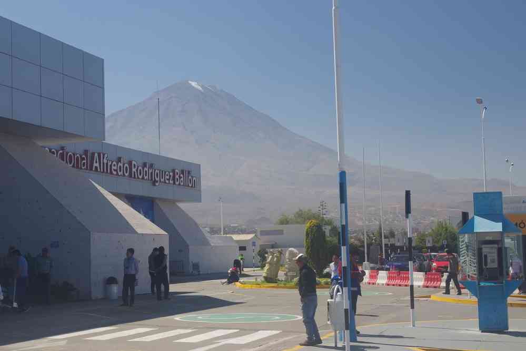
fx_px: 942
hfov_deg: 31.2
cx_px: 263
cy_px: 176
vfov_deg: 21.1
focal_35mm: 64
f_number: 11
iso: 200
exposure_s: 1/100
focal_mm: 43
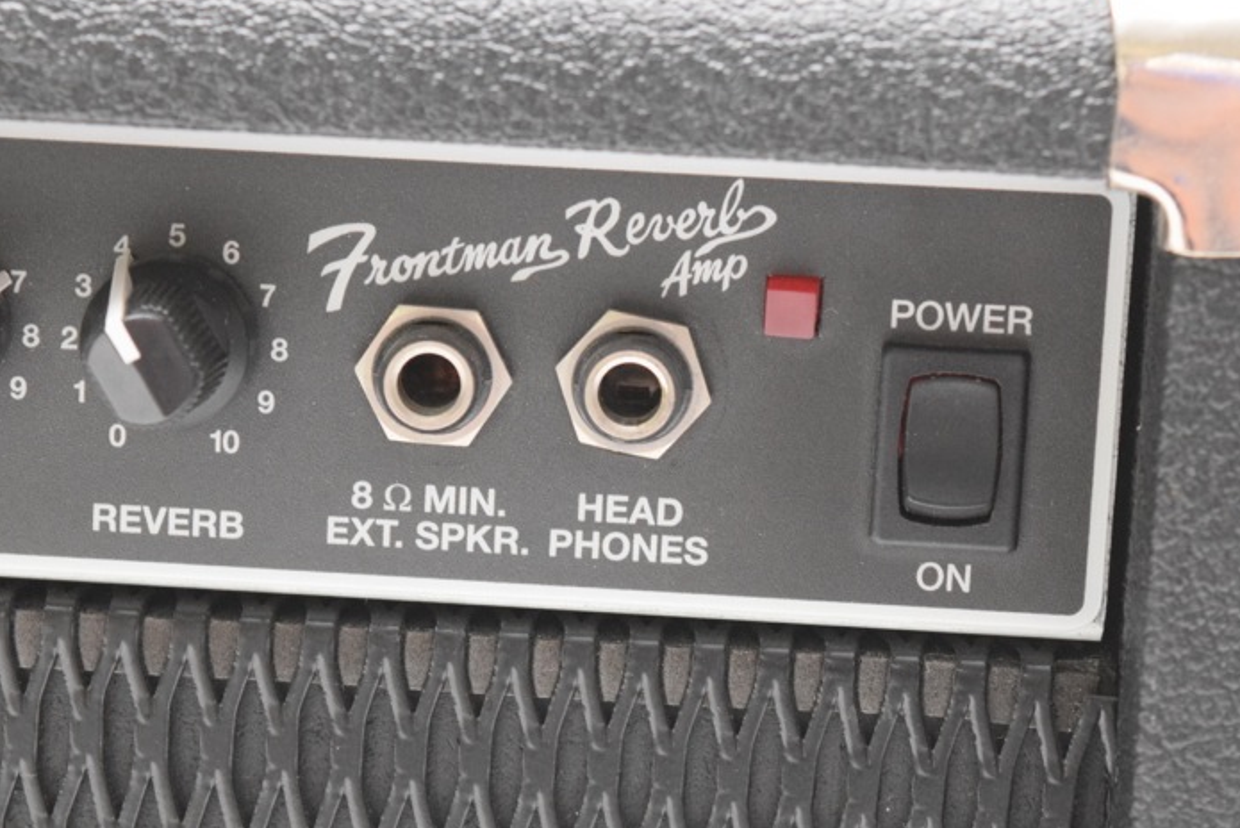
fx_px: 4091
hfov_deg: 17.2
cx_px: 489
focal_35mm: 119
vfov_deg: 11.6
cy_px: 401
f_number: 5.6
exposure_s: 1/60
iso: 3200
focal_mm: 55
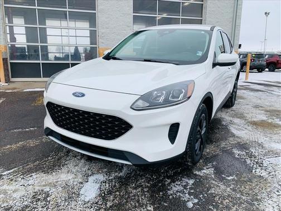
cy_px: 106
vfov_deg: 53.1
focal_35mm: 26
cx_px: 140
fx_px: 211
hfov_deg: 67.3
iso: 25
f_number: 1.8
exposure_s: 1/510
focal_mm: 4.25
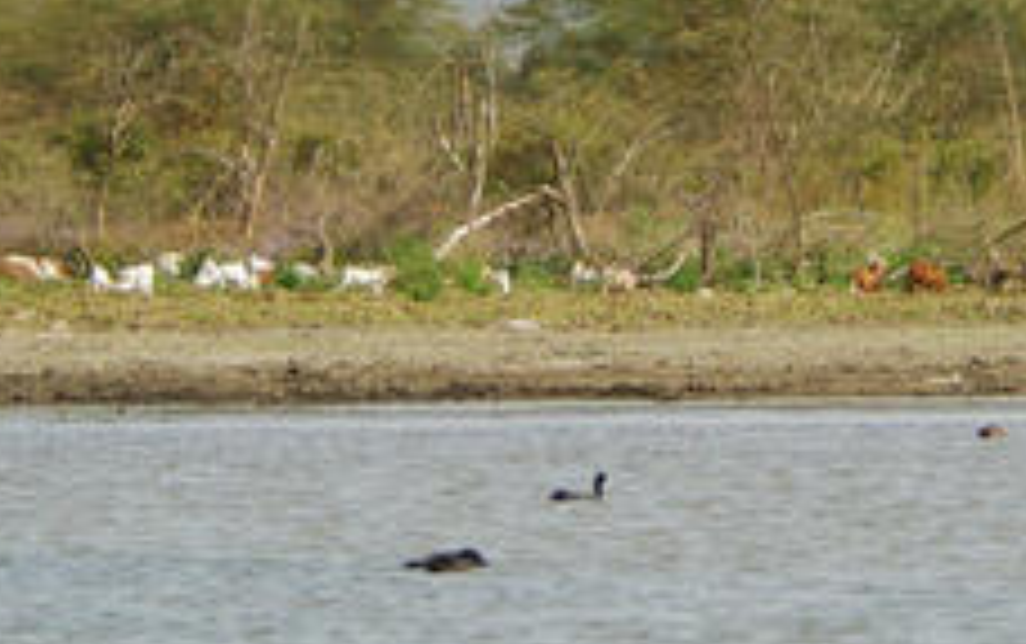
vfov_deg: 3.5
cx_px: 747
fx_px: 10496
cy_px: -176
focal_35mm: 375
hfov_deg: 5.6
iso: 100
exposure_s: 1/400
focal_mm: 80
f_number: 5
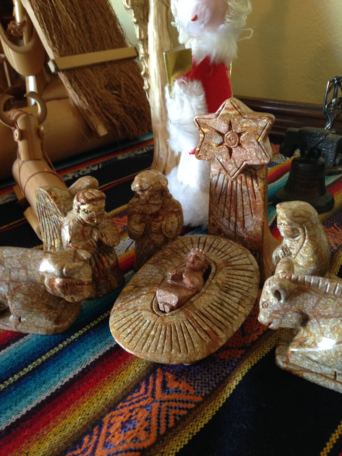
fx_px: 435
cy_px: 228
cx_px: 171
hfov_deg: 42.9
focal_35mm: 33
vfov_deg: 55.4
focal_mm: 4.12
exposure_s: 1/20
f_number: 2.4
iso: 250
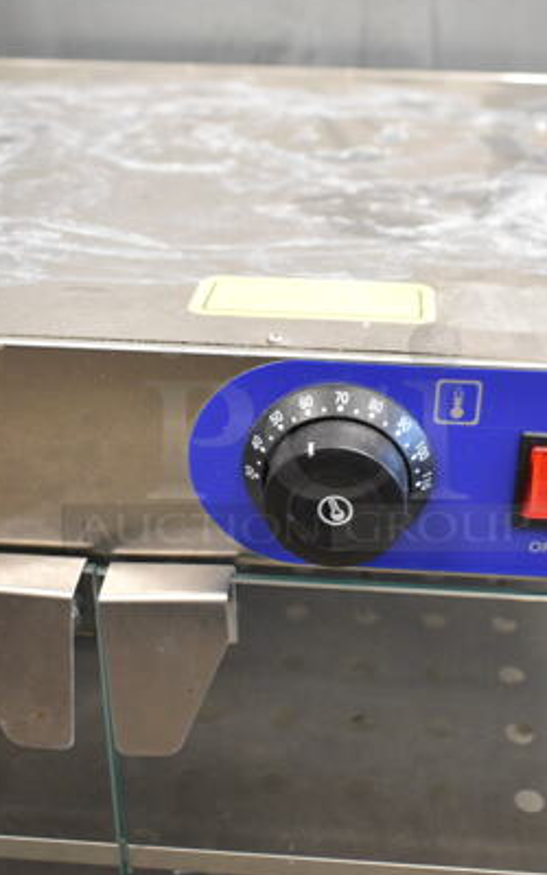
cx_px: 306
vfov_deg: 47.2
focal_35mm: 42
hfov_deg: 30.5
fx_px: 1002
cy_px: 435
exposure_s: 1/30
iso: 1250
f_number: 3.5
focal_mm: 18
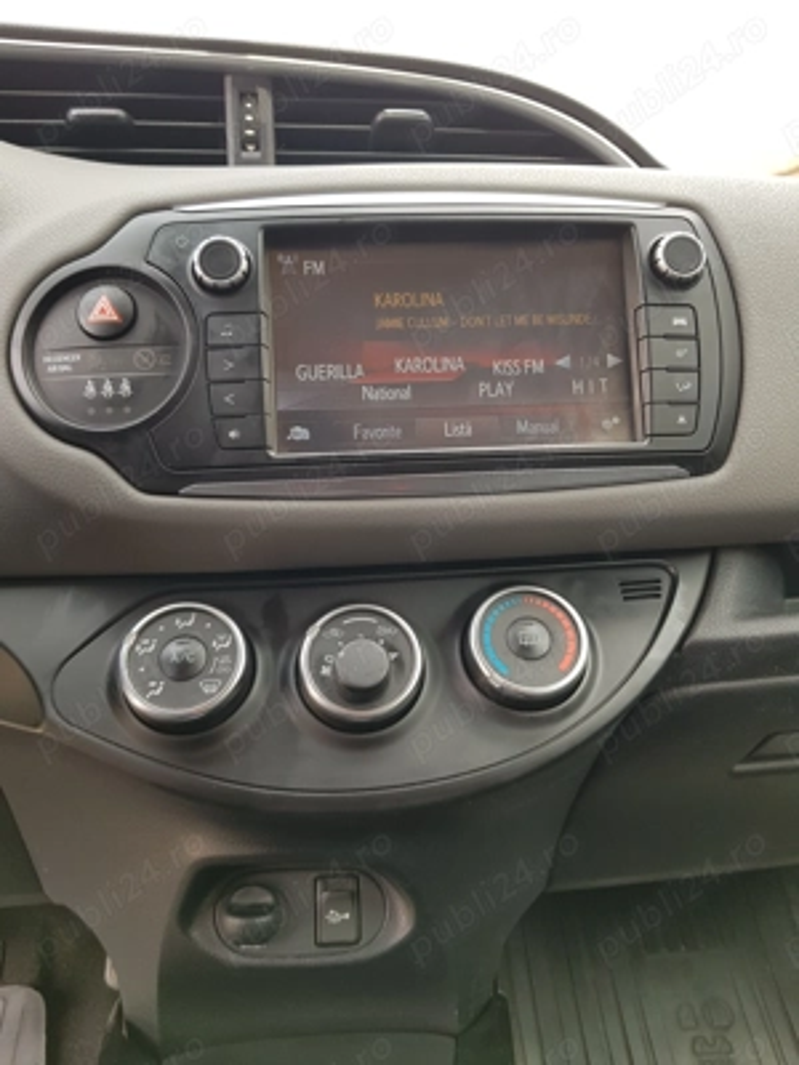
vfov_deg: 67.3
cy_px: 532
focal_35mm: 26
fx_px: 800
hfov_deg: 53.1
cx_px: 400
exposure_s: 1/145
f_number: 1.7
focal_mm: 4.2
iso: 40
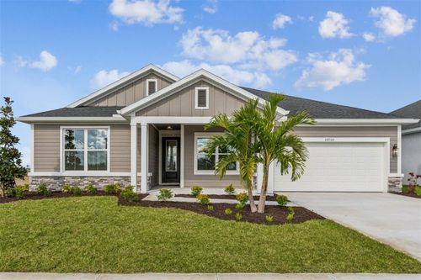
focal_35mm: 19
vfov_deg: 64.5
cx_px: 210
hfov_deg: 86.9
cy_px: 140
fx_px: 222
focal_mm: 13
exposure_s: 1/4000
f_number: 7.1
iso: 640
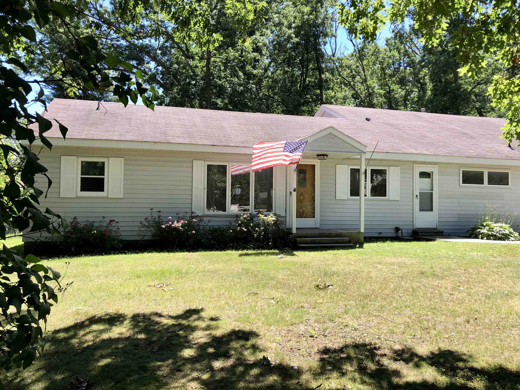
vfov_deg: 49.7
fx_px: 421
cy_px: 195
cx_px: 260
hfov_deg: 63.4
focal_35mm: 28
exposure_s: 1/592
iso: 20
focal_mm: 4
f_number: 1.8
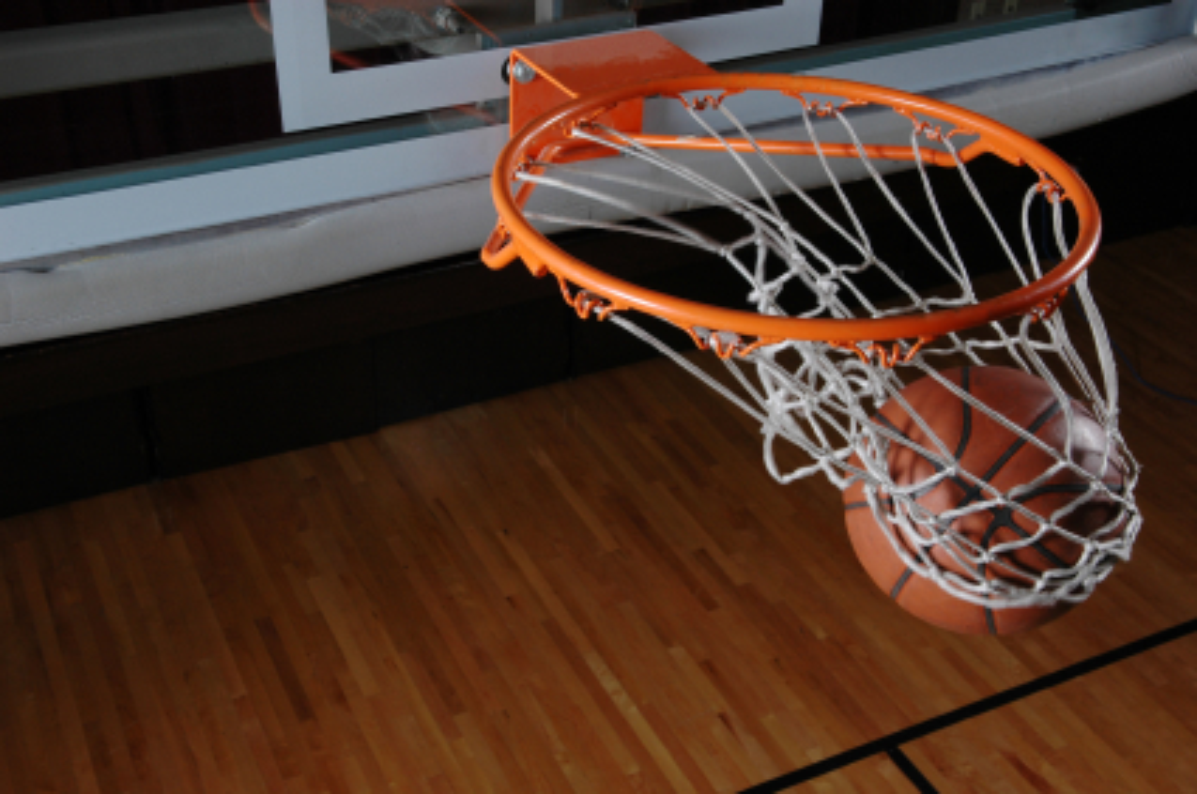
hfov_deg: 43.7
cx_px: 598
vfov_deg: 29.8
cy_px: 397
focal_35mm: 45
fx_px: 1494
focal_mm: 30
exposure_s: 1/500
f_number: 9
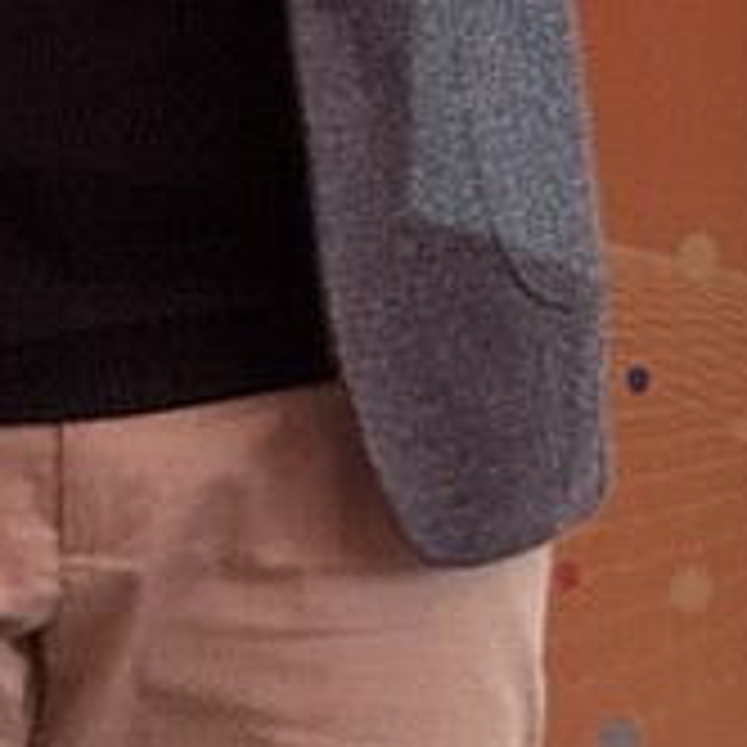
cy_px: -864
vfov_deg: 2.8
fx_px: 14991
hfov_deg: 2.8
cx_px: 1102
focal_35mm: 614
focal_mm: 15.66
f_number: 2.8
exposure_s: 1/80
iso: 250
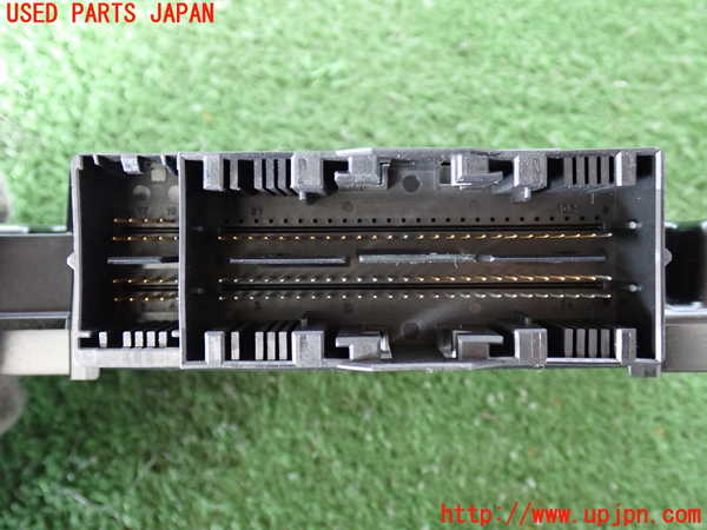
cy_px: 265
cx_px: 354
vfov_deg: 37.7
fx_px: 776
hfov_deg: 49.0
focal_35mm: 38
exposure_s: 1/20
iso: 800
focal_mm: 6.83
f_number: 2.7
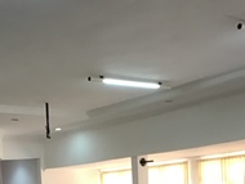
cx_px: 114
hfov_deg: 21.7
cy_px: 237
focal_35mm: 90
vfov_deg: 15.7
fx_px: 638
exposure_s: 1/33
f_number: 2.4
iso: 125
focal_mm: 3.3
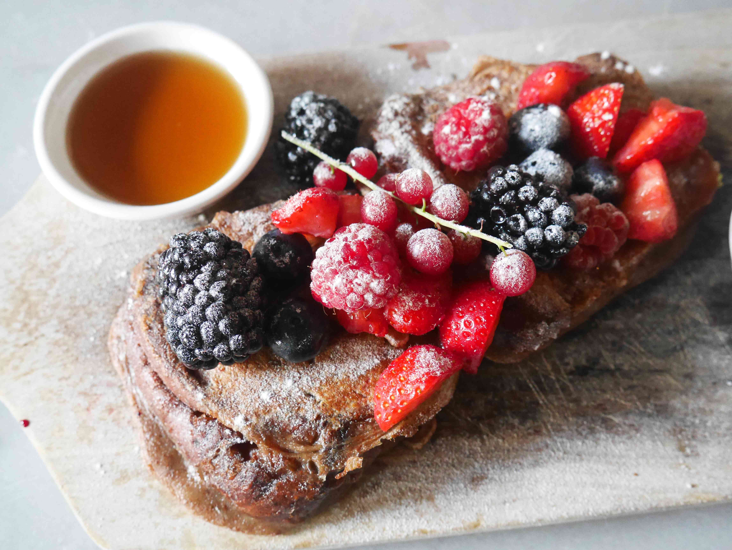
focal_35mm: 38
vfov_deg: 37.7
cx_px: 366
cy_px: 275
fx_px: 804
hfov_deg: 49.0
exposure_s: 1/50
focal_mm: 19
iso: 3200
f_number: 4.1
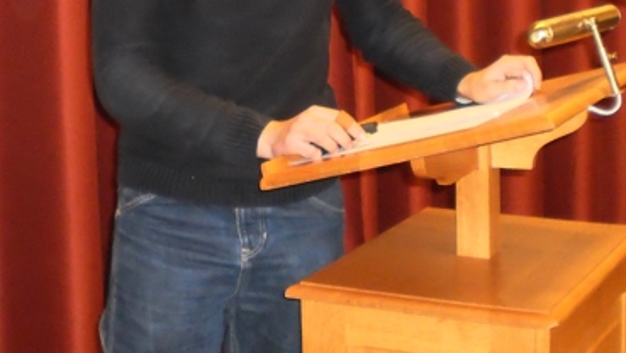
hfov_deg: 24.8
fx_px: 1412
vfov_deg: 14.0
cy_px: -3
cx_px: 190
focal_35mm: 85
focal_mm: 6.3
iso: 400
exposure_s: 1/30
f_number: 3.1
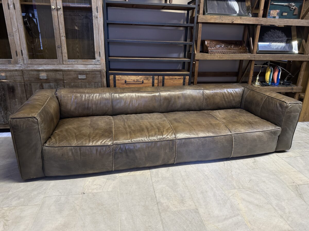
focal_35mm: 24
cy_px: 116
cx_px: 154
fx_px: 214
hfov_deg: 71.6
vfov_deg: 56.8
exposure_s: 1/50
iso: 160
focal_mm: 6.86
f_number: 1.78
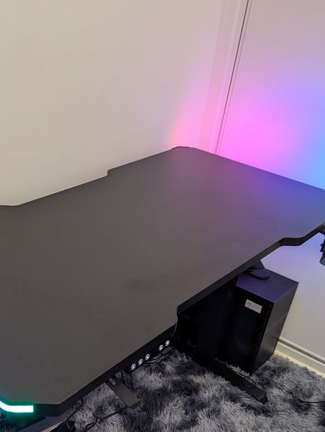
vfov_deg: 46.5
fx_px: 487
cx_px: 102
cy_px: 310
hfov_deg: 36.4
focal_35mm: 39
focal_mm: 6.81
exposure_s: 1/25
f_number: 1.85
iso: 183
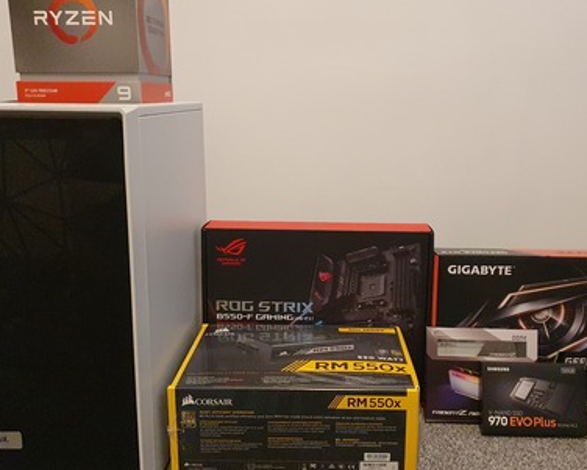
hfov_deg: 50.2
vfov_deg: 41.2
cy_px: 239
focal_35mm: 36
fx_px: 626
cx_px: 319
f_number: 1.5
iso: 640
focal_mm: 4.32
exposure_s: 1/50
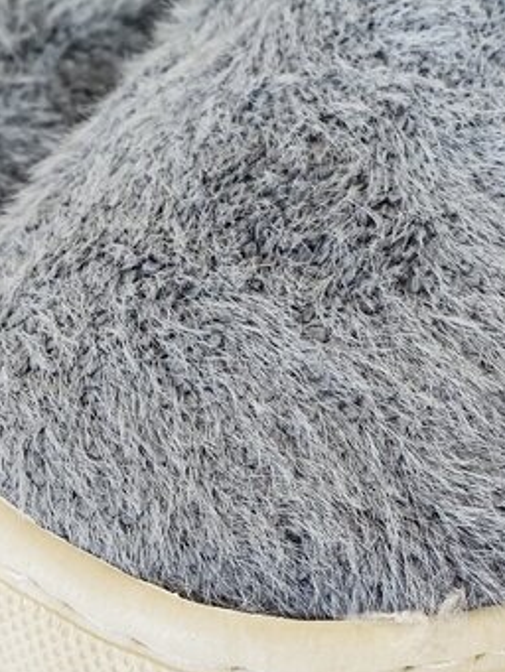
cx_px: 304
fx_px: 1186
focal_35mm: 61
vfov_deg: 31.3
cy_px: 467
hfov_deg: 24.0
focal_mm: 4.25
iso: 50
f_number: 1.8
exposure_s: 1/100
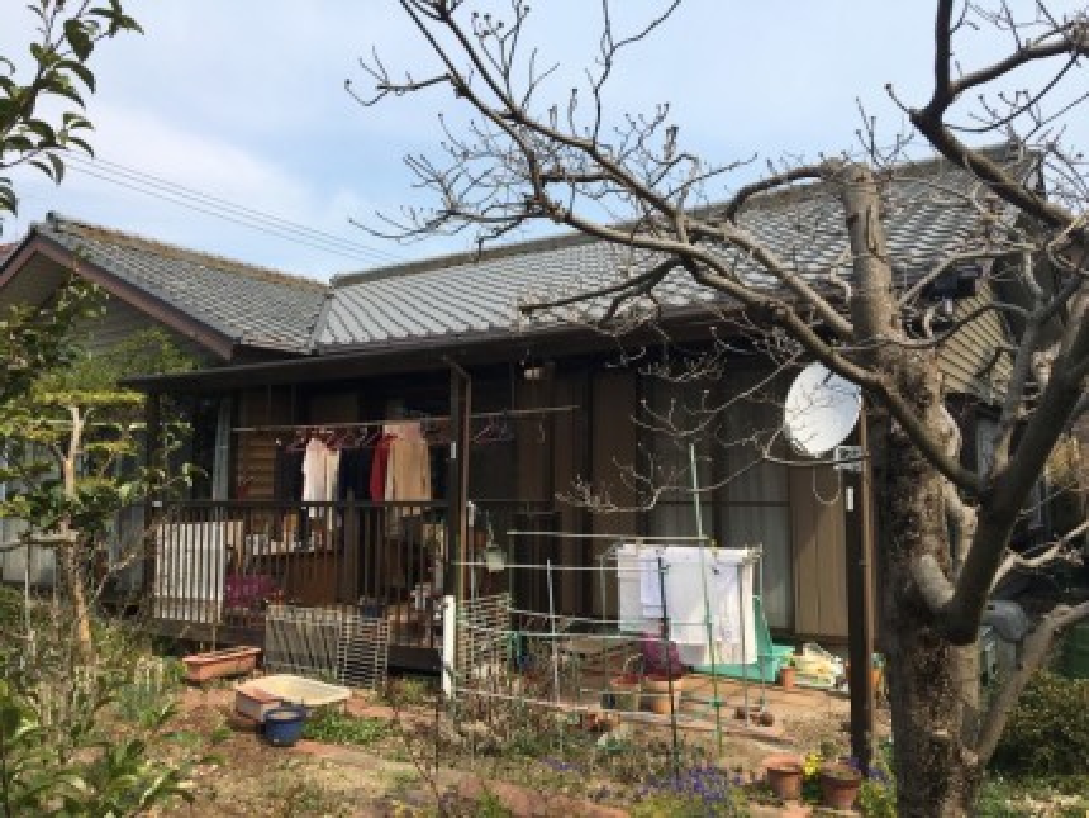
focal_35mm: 29
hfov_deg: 61.6
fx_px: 913
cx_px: 544
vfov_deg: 48.3
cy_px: 409
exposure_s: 1/1538
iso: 25
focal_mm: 4.15
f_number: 2.2
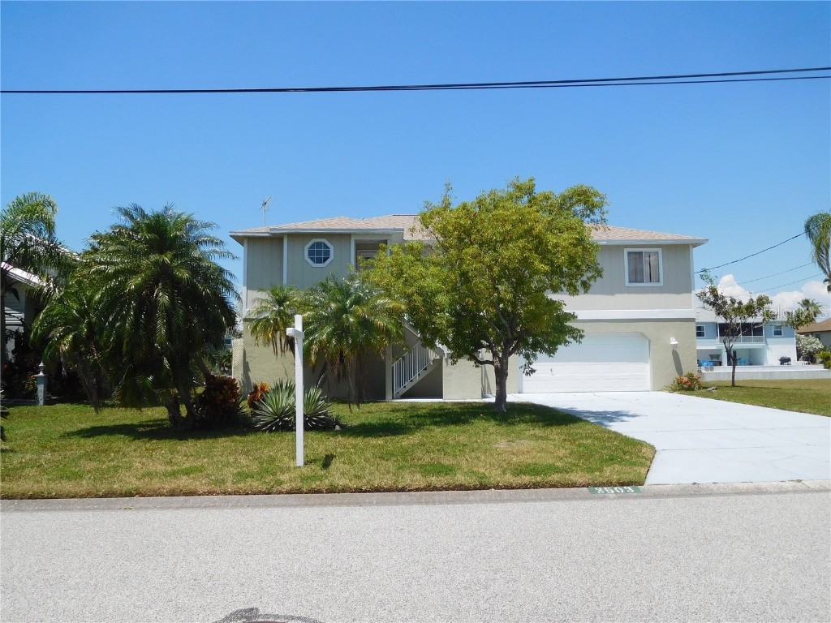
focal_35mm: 25
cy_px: 312
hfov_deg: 69.4
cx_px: 416
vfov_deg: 54.9
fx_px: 600
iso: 125
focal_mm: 4.5
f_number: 6.8
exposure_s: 1/500
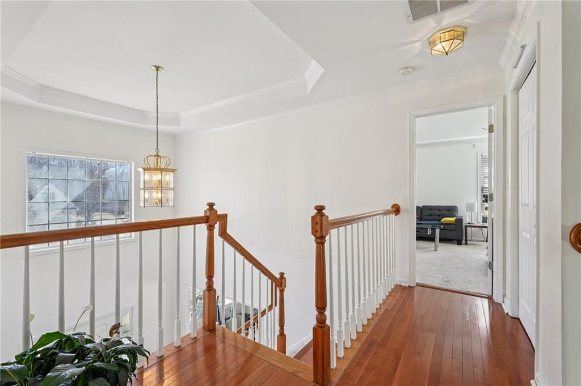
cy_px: 193
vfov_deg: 73.7
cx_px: 290
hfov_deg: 96.8
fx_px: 258
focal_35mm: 16
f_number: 8
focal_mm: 16
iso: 800
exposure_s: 1/80
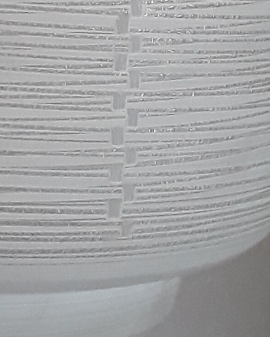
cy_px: -94
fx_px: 1468
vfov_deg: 12.7
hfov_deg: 10.3
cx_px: -52
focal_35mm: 147
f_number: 1.9
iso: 320
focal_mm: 3.6
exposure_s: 1/17
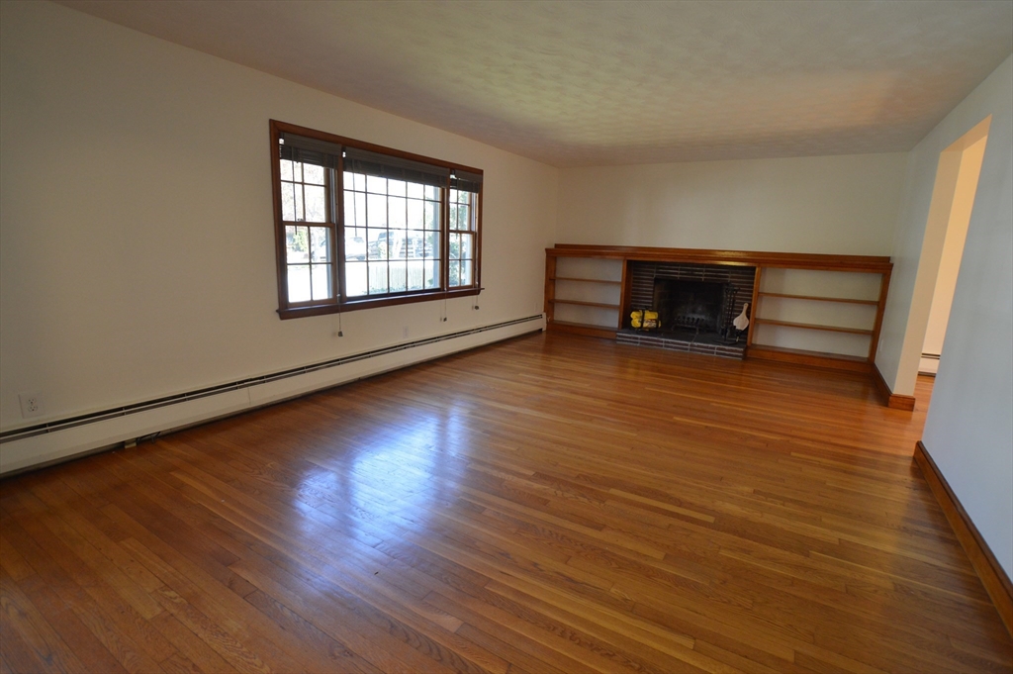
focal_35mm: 16
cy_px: 337
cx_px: 506
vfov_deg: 72.0
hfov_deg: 95.0
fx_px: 464
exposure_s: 1/60
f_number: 4.5
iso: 640
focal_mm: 11
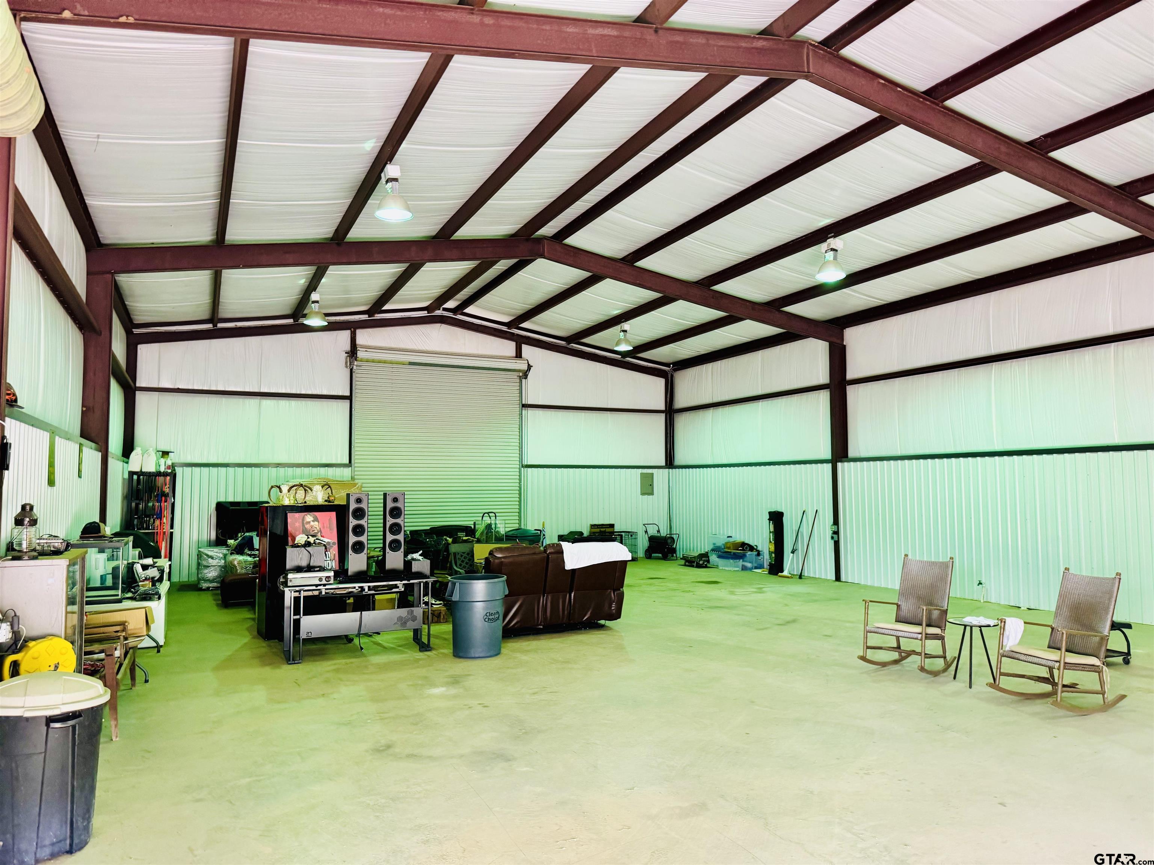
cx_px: 577
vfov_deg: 56.8
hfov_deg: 71.6
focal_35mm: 24
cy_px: 432
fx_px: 800
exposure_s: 1/60
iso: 320
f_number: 1.78
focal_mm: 6.76
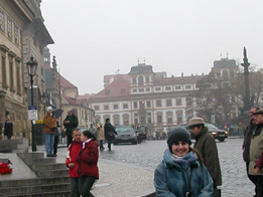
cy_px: 159
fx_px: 646
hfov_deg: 23.0
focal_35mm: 85
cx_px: 126
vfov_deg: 17.2
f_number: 2.7
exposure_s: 1/111
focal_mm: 5.6
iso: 100
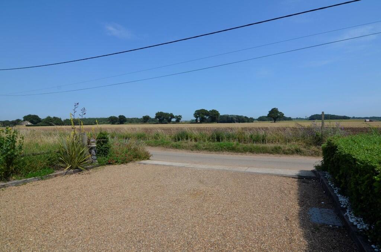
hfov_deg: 95.1
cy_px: 126
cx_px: 190
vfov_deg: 71.8
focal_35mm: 16
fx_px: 174
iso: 100
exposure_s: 1/250
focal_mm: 11
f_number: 8
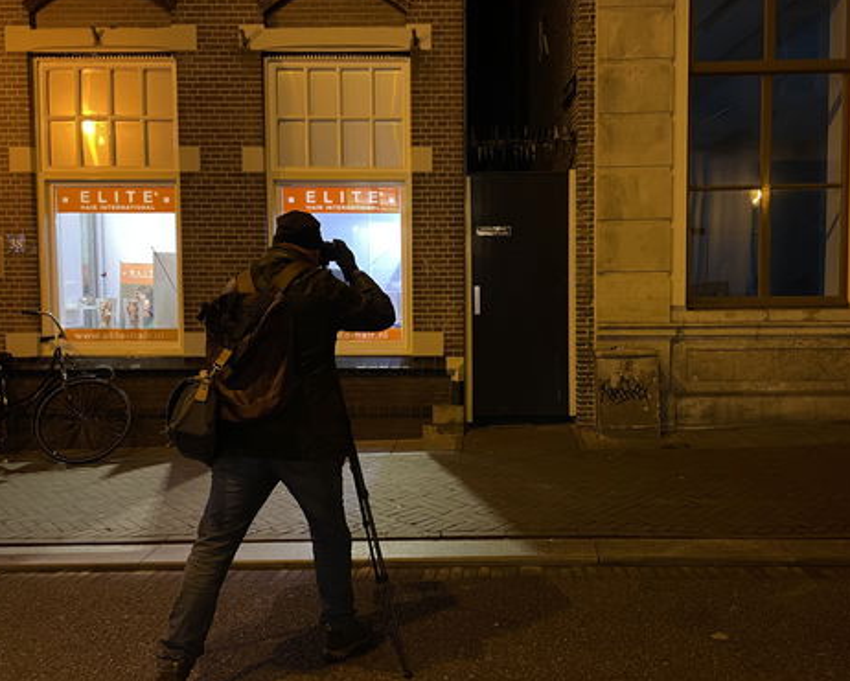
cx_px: 467
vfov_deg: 47.1
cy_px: 339
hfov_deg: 57.0
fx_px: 780
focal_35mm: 31
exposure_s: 1/25
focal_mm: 4.2
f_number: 1.6
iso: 1000
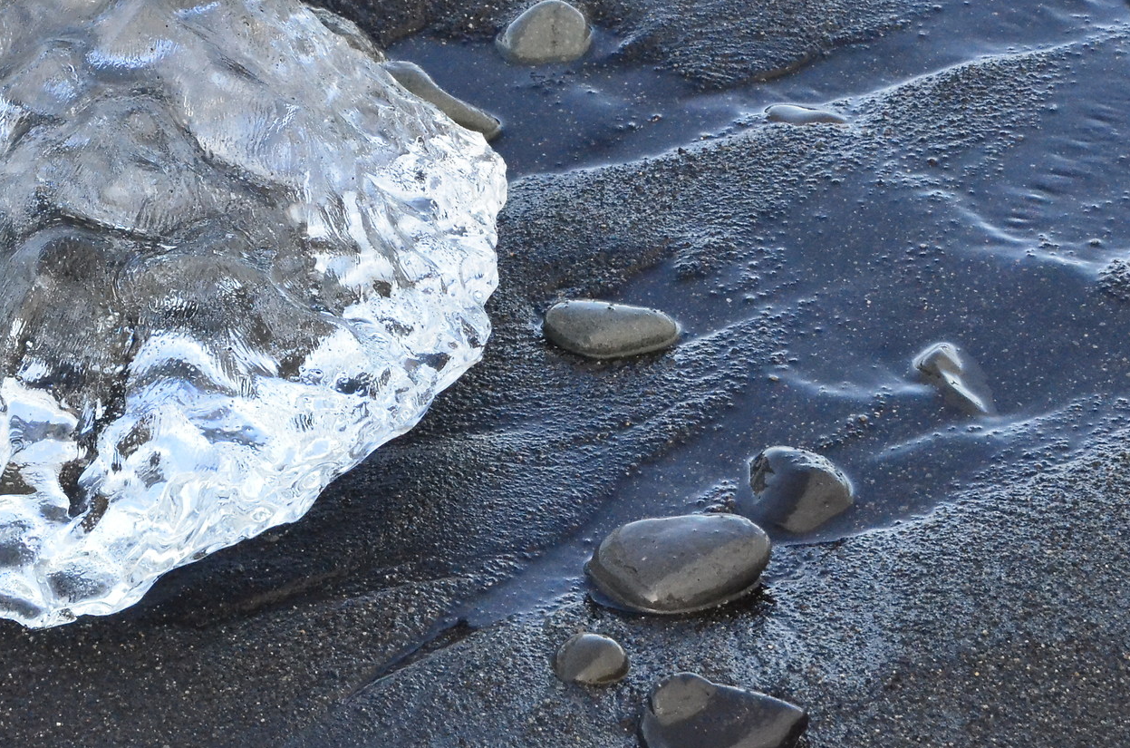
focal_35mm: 231
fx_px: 7233
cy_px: 218
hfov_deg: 8.9
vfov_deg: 5.9
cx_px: 381
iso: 5000
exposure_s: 1/1000
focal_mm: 80
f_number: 13
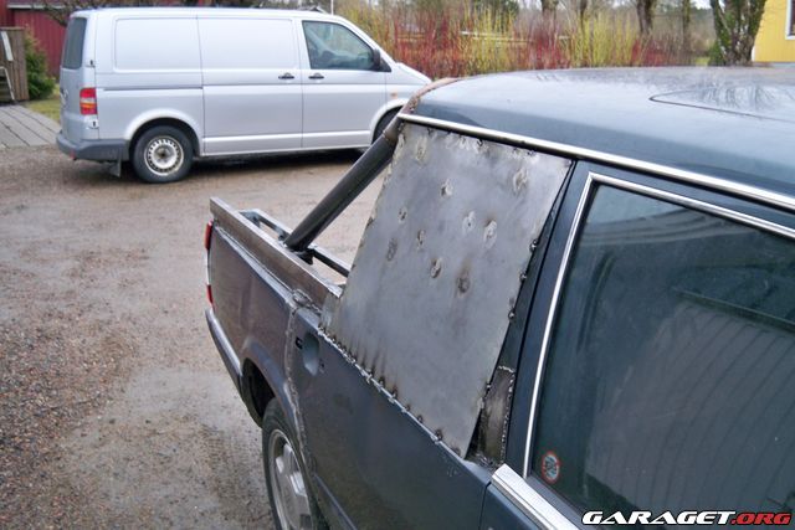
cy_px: 265
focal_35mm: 37
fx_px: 817
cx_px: 398
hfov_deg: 51.9
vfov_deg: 36.0
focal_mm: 7.9
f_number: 3.1
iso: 125
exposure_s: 1/40
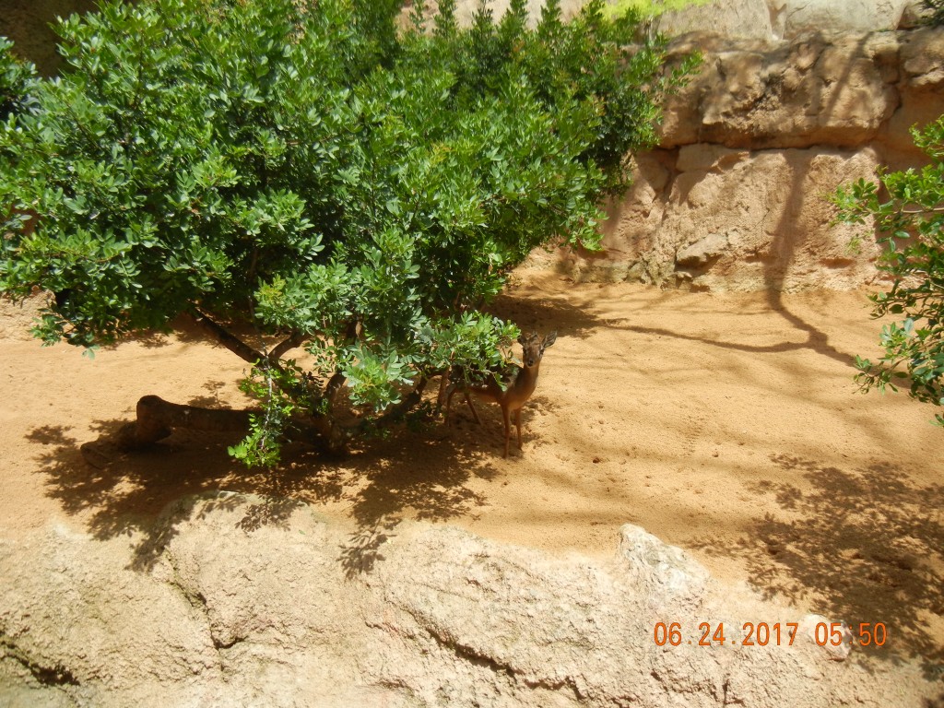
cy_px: 354
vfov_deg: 46.8
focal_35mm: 30
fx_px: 818
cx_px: 472
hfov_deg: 60.0
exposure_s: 1/973
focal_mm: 5.4
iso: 160
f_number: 3.5
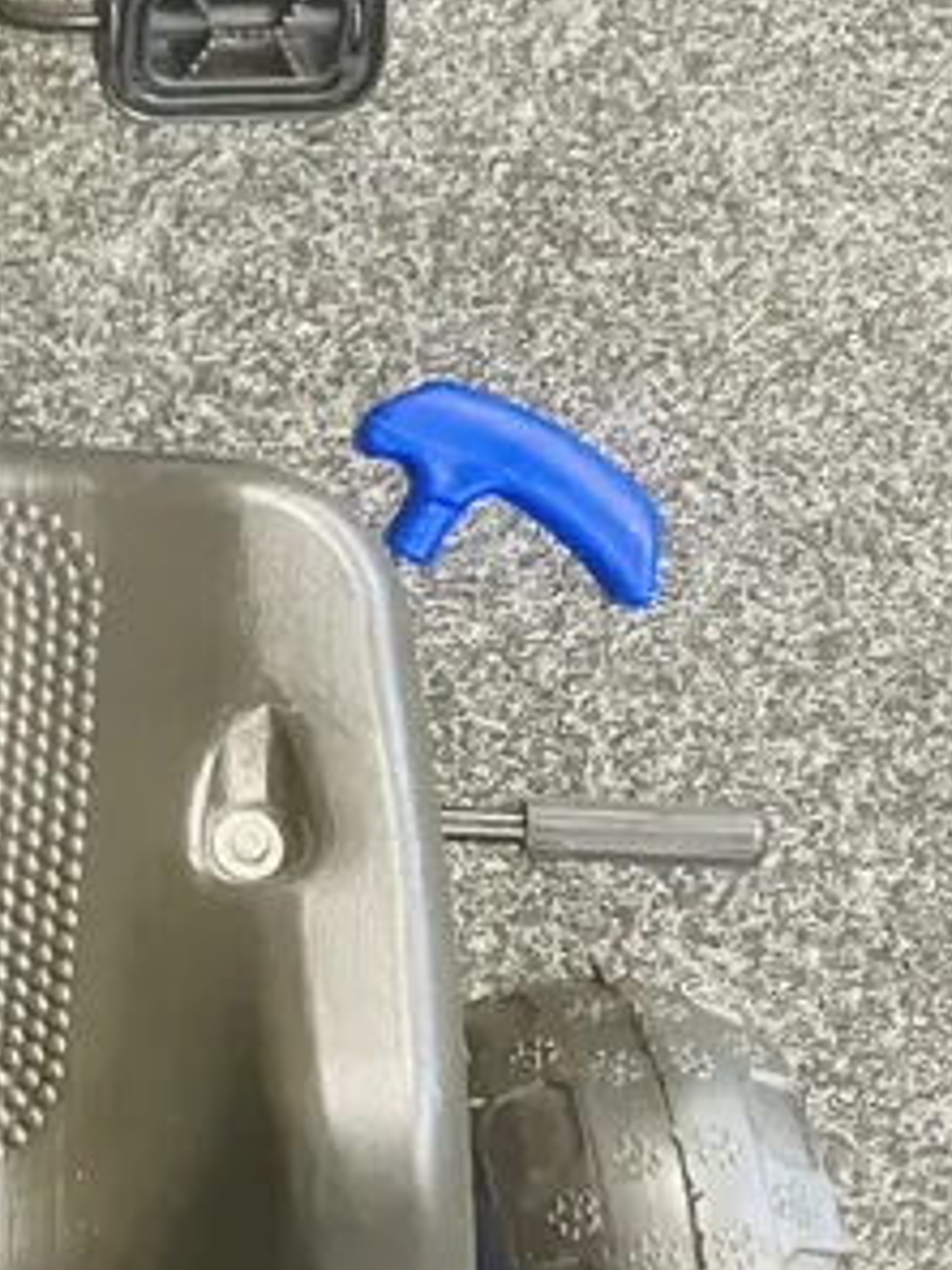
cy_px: 463
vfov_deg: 20.2
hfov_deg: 14.4
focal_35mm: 97
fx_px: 3557
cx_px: -382
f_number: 1.8
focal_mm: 3.99
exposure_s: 1/25
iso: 500
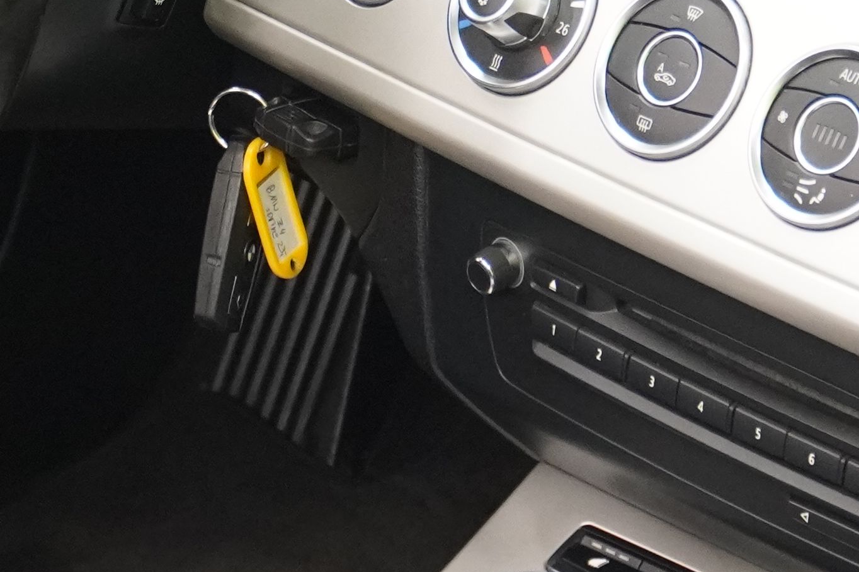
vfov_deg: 6.9
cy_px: 267
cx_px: 338
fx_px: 4724
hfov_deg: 10.4
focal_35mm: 198
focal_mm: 30
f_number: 5
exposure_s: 1/50
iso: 2000
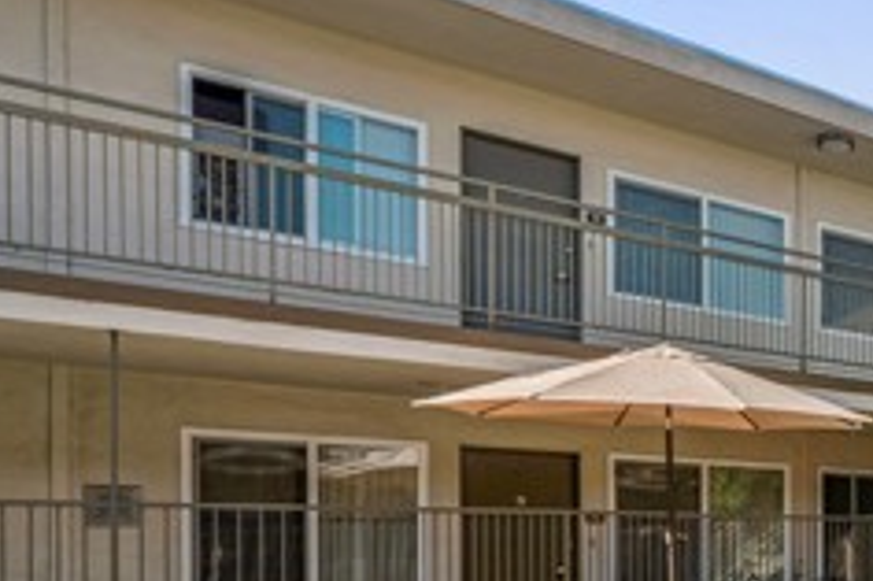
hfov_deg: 36.9
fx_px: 921
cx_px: 1080
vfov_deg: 32.3
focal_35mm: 38
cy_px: 577
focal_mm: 14
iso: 100
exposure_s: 1/160
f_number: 10
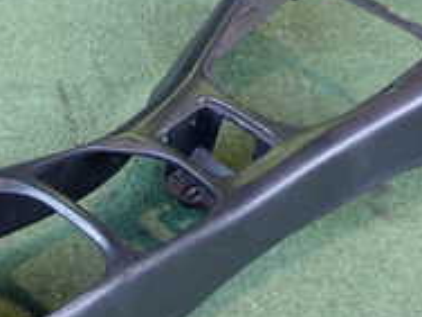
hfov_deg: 19.3
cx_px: -83
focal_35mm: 96
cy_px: 348
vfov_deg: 15.0
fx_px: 1170
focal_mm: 5.4
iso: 200
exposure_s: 1/40
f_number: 2.3
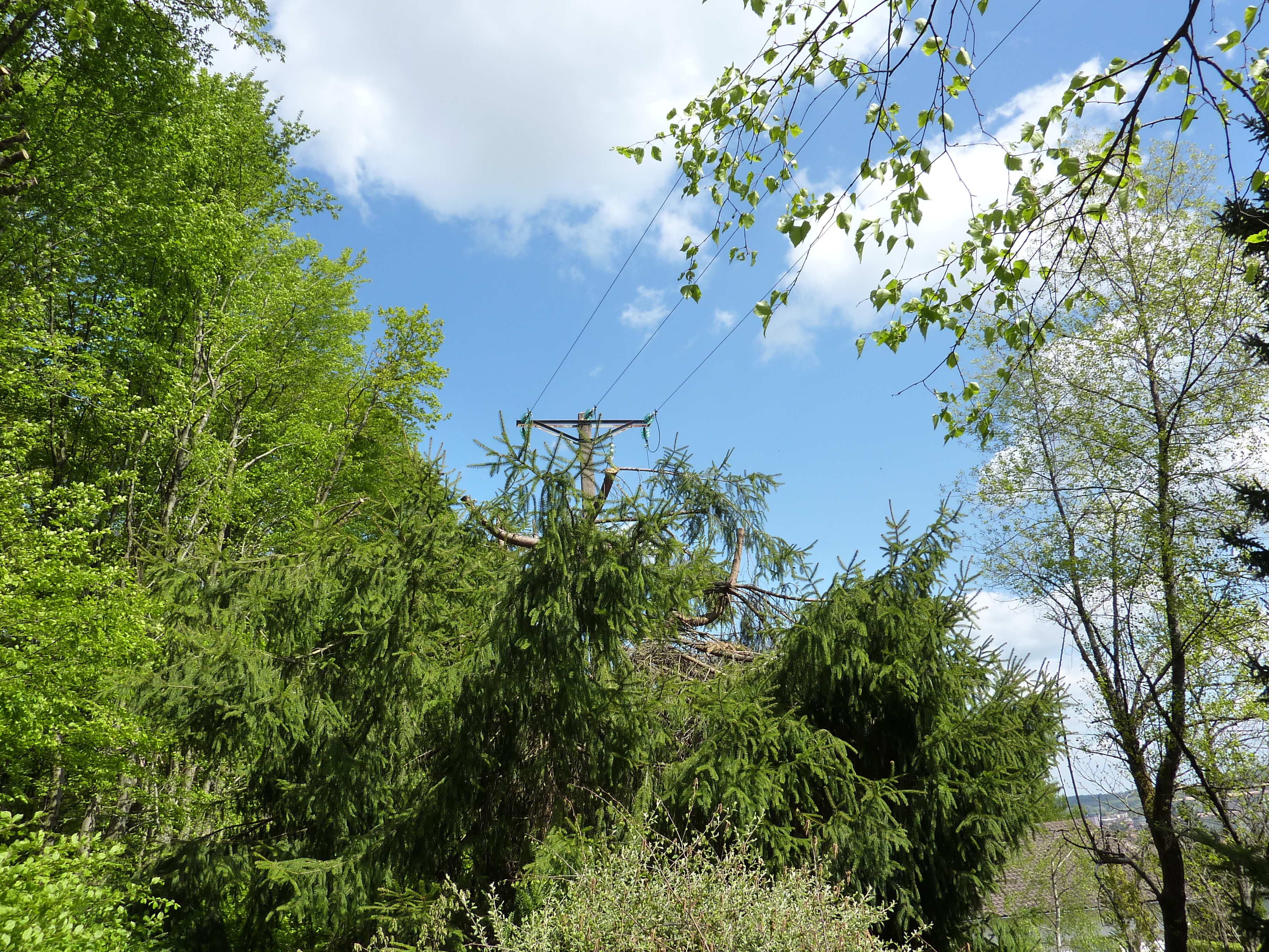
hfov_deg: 69.4
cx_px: 634
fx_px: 916
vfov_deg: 54.9
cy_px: 476
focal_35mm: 25
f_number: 4
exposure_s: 1/500
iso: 125
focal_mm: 4.1
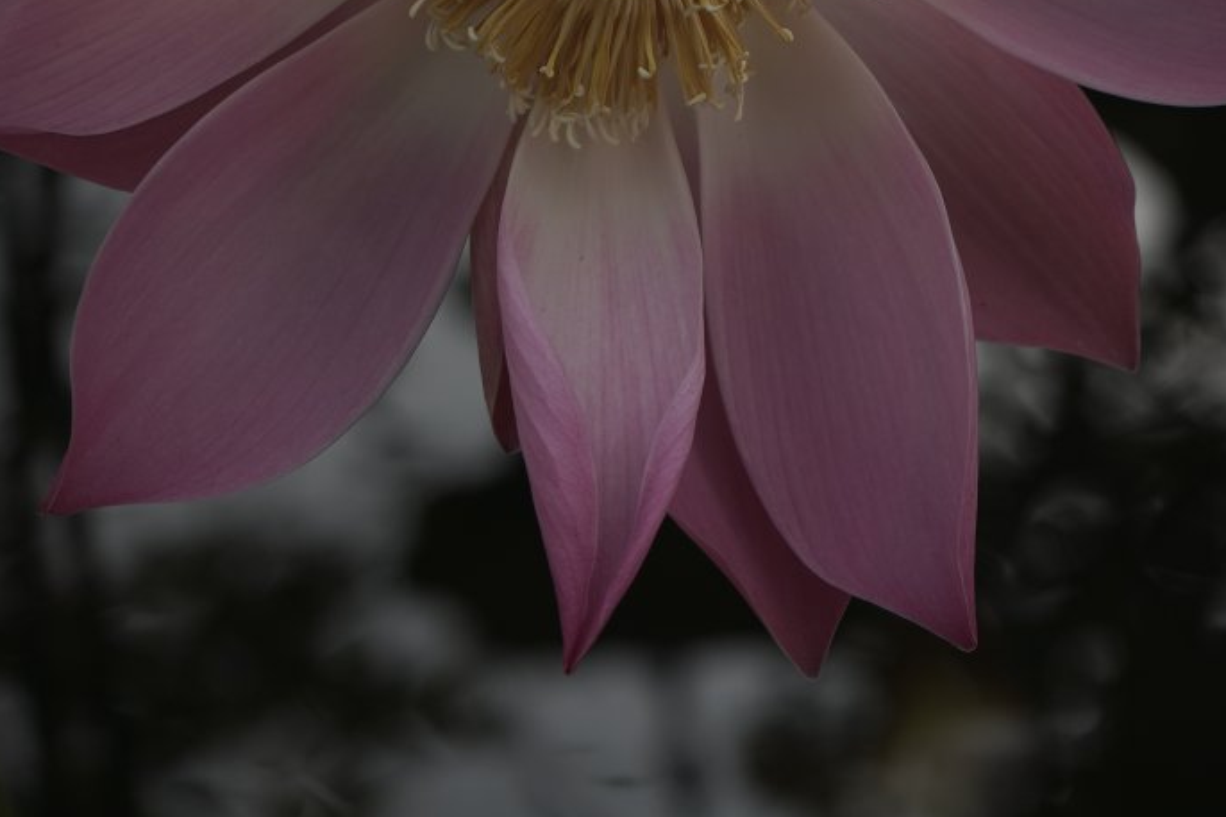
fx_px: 4528
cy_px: -128
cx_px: 963
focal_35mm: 133
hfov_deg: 15.3
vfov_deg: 10.2
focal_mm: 57
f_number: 5
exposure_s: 1/400
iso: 100
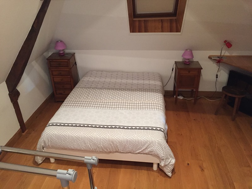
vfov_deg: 48.2
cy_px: 94
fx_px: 211
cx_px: 126
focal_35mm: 29
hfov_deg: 61.7
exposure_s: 1/33
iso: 250
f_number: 2.2
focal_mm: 4.15
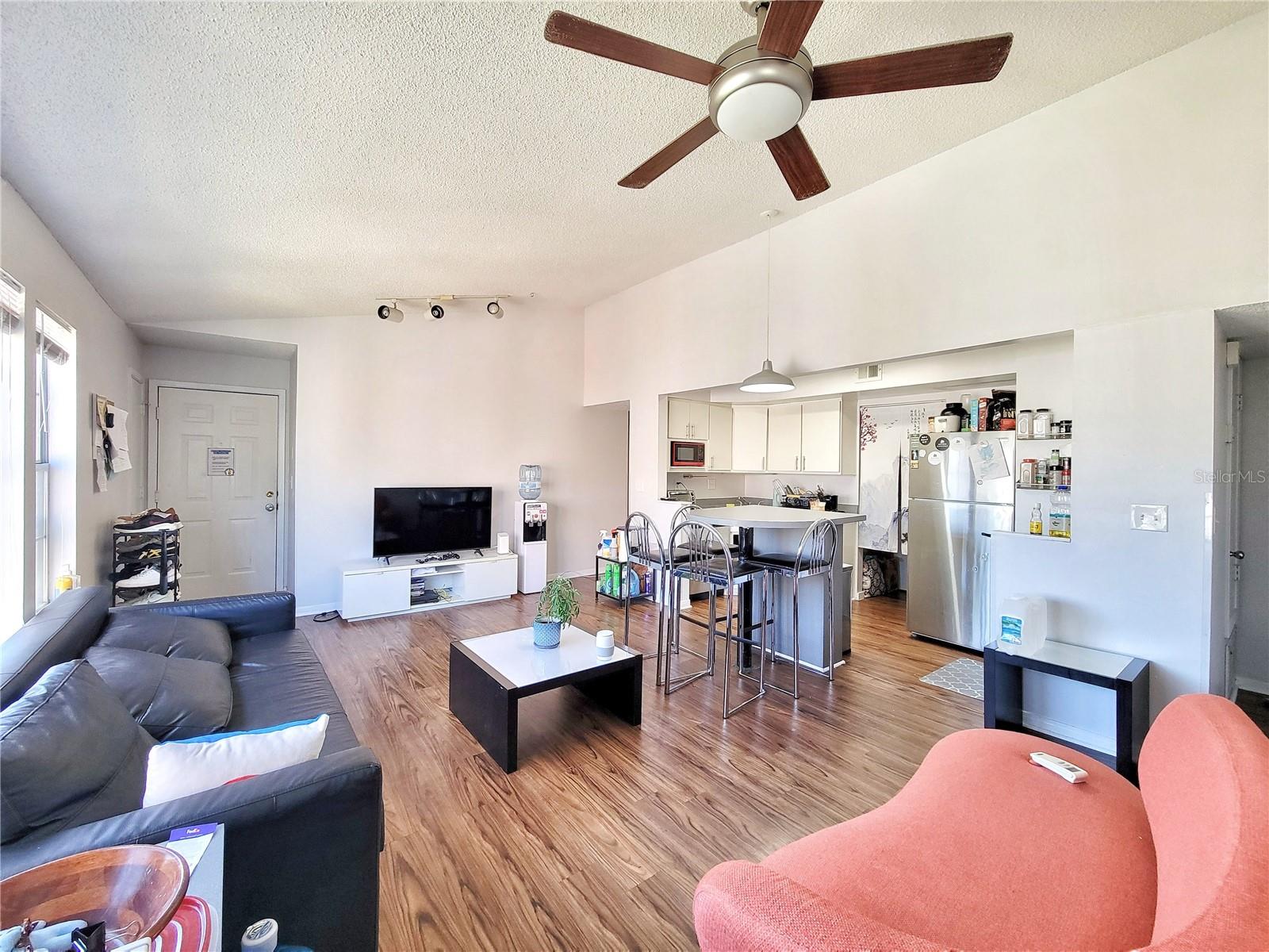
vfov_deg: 89.9
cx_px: 634
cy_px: 476
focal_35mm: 13
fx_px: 477
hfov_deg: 106.2
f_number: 2.2
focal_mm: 2.2
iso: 160
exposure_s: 1/60
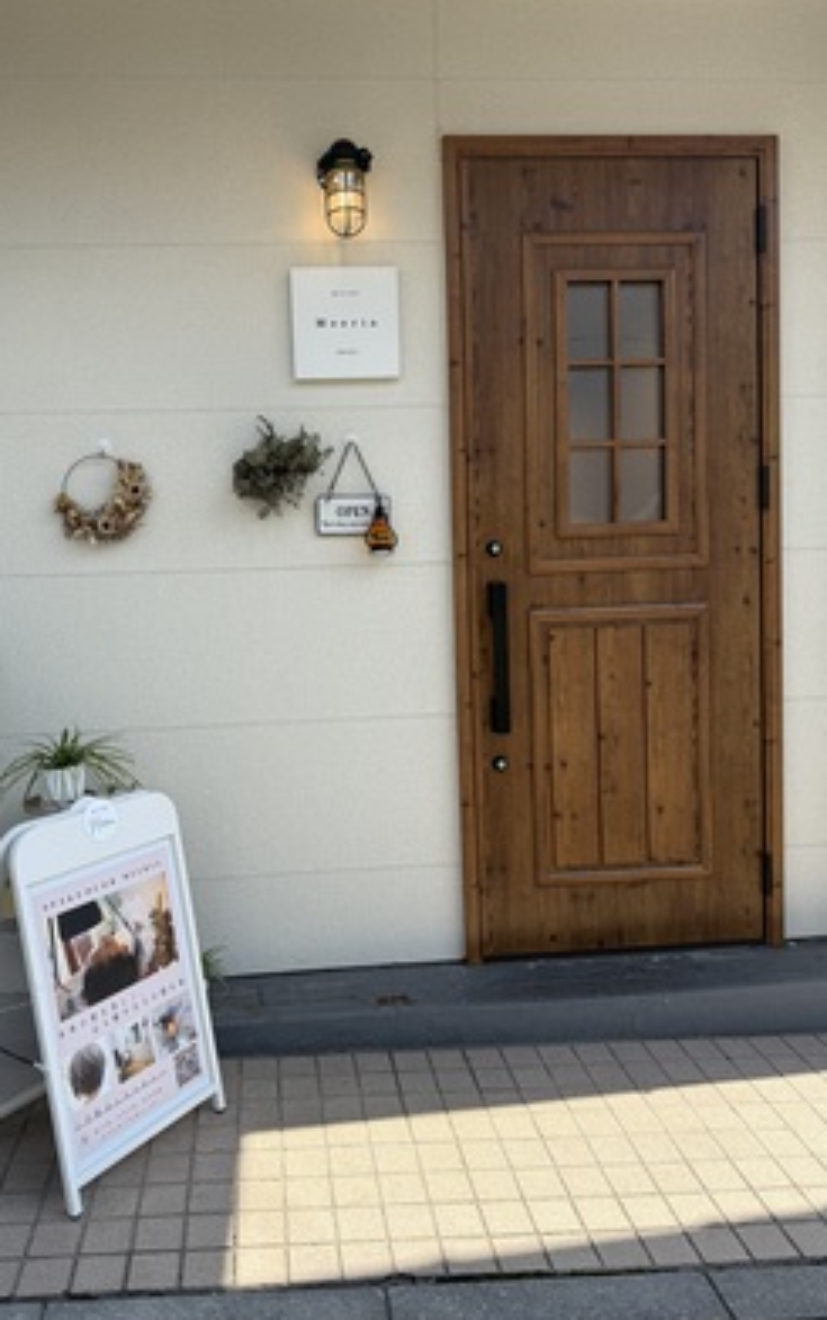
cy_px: 655
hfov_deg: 47.4
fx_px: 936
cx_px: 338
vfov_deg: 70.4
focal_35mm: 26
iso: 80
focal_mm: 6.76
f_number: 1.78
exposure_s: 1/1812
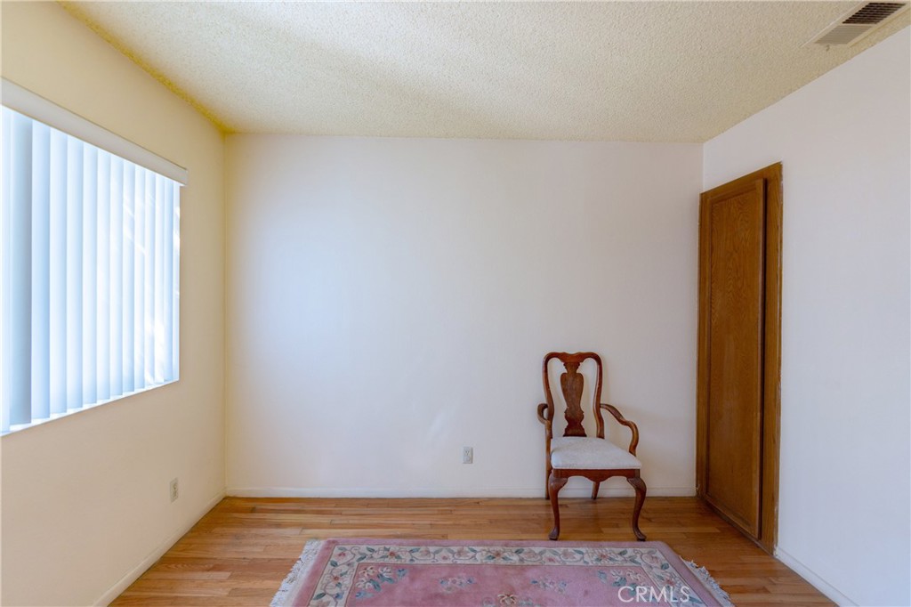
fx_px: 430
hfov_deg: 93.3
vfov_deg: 70.4
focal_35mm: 17
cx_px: 456
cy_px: 304
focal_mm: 17
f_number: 2.8
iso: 125
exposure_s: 1/10
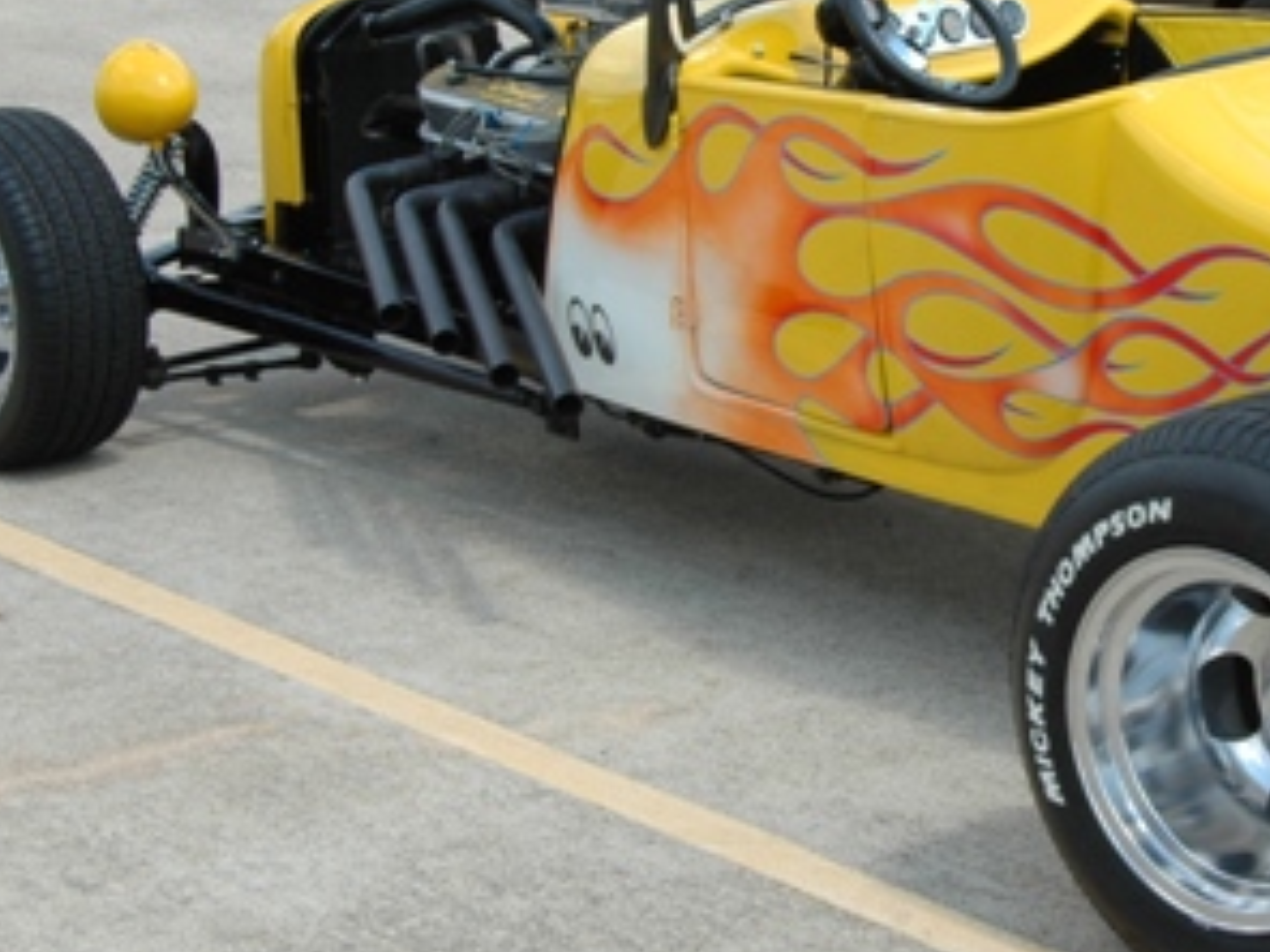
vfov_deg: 19.4
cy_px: 365
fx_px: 2788
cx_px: 1051
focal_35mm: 76
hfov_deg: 25.1
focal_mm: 24
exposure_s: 1/60
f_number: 14
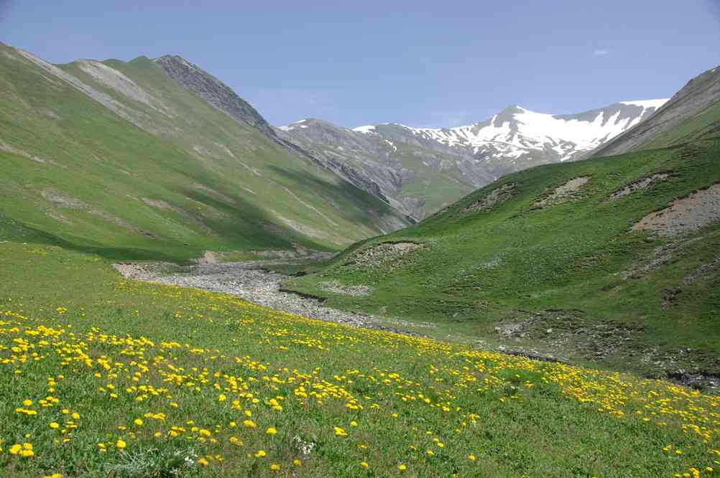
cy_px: 239
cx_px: 360
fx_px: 692
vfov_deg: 38.1
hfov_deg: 54.9
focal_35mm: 35
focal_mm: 23.1
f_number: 8
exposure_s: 1/250
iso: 100
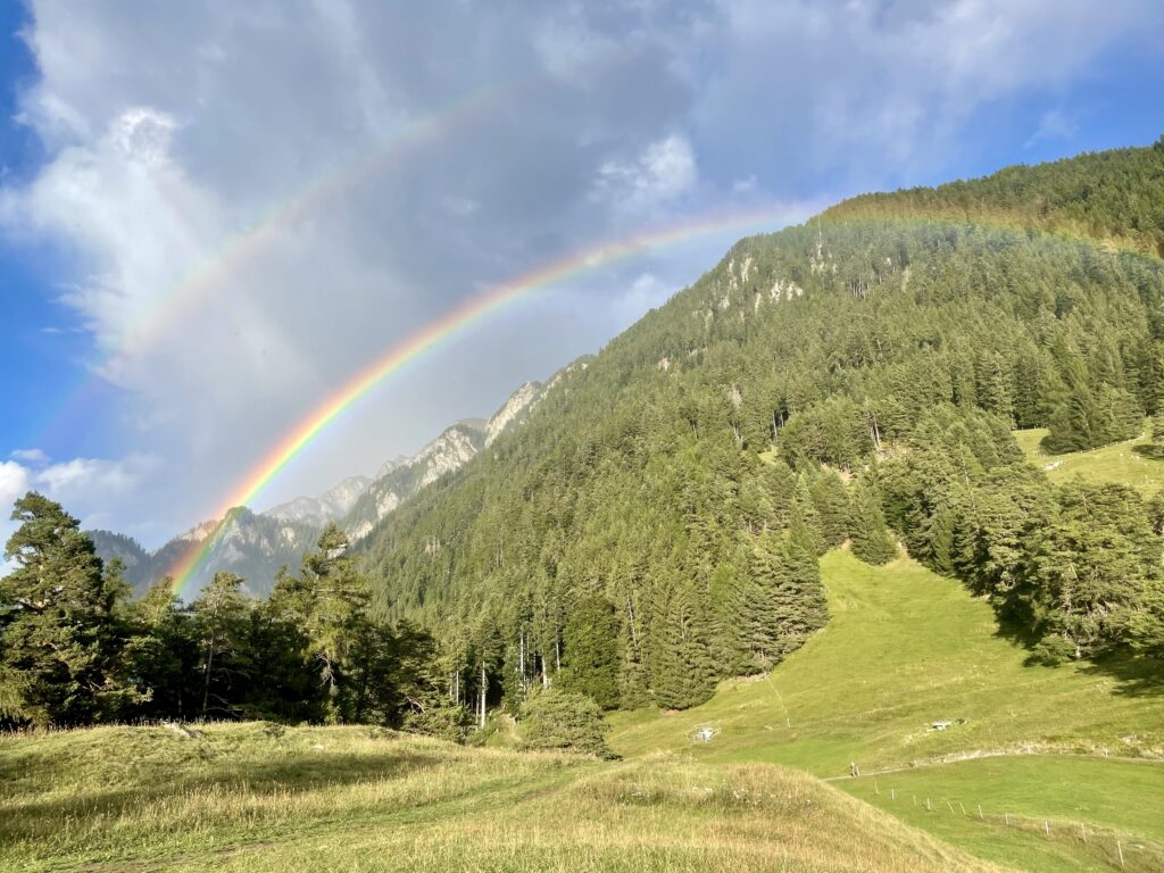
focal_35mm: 26
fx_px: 874
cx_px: 582
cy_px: 436
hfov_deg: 67.3
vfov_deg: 53.1
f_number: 1.6
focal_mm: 4.2
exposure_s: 1/2353
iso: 32
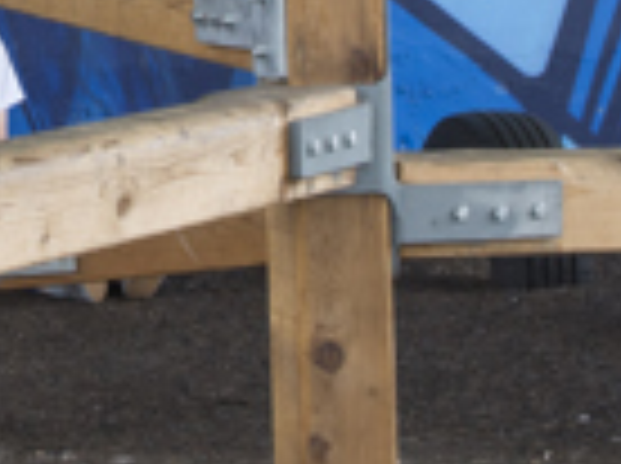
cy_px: -622
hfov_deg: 7.9
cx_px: -225
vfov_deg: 5.8
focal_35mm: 246
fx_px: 4405
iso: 400
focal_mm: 44
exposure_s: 1/160
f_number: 8
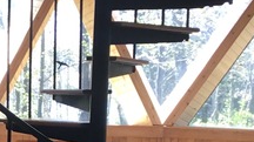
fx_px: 821
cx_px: -47
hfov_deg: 16.9
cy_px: 177
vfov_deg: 9.7
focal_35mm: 122
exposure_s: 1/50
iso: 25
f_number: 2.4
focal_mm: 3.3
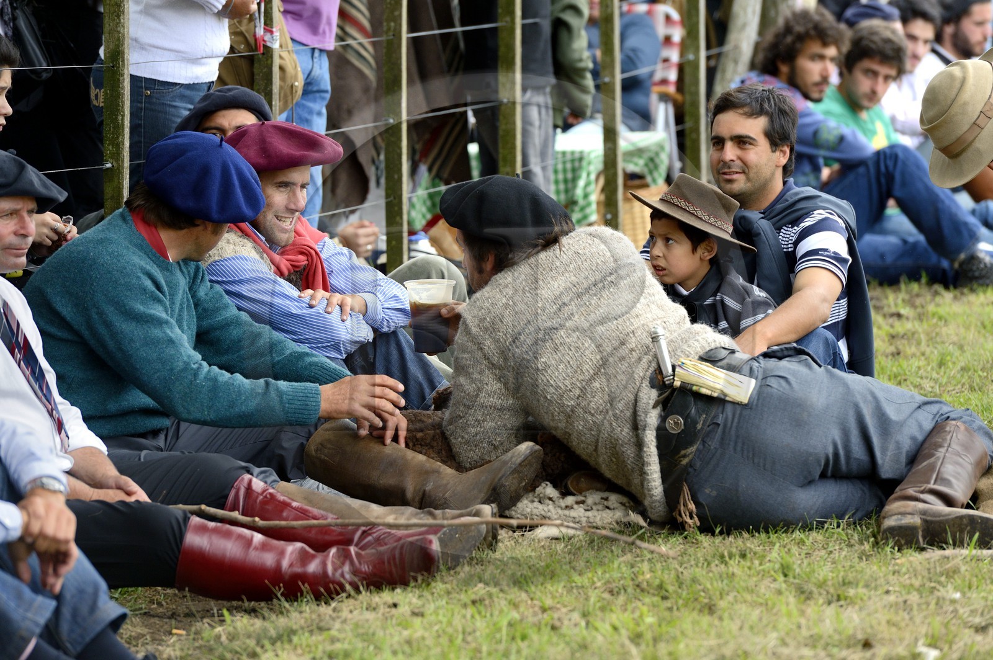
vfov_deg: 6.9
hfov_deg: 10.3
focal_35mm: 200
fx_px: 5512
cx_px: 496
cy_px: 330
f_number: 5
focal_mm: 200
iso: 800
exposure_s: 1/400
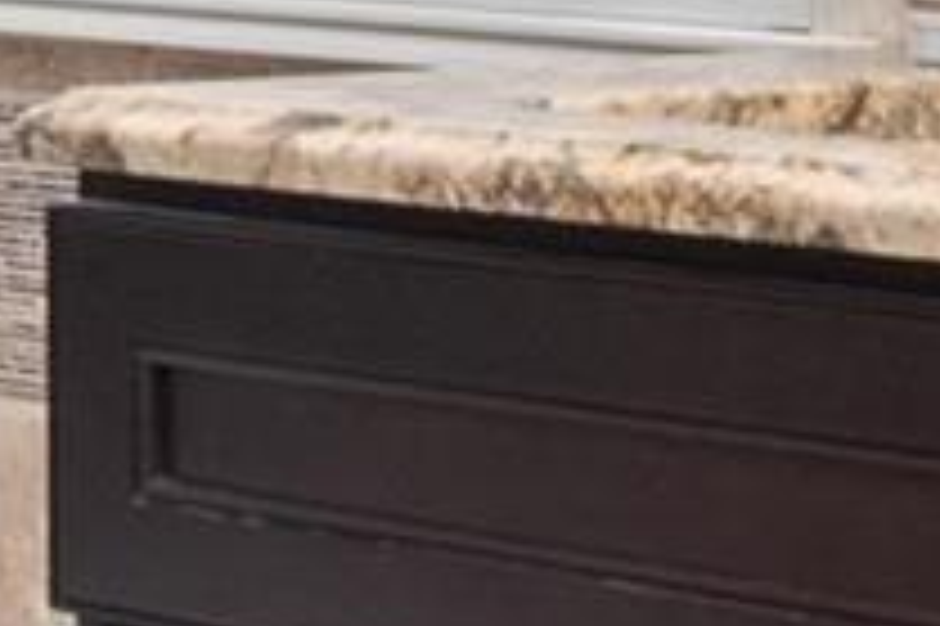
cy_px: -306
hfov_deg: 8.6
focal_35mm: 230
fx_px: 6001
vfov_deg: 5.9
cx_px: -810
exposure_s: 1/1.25
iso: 400
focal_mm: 15
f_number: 7.1
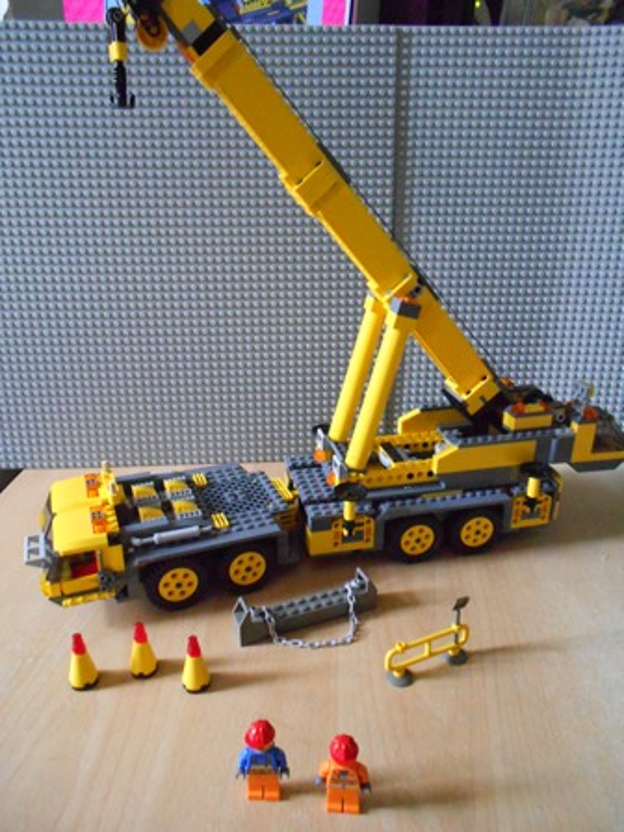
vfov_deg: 67.3
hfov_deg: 53.1
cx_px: 312
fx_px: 625
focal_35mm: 26
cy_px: 416
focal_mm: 4.6
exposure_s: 1/40
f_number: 3.2
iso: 800
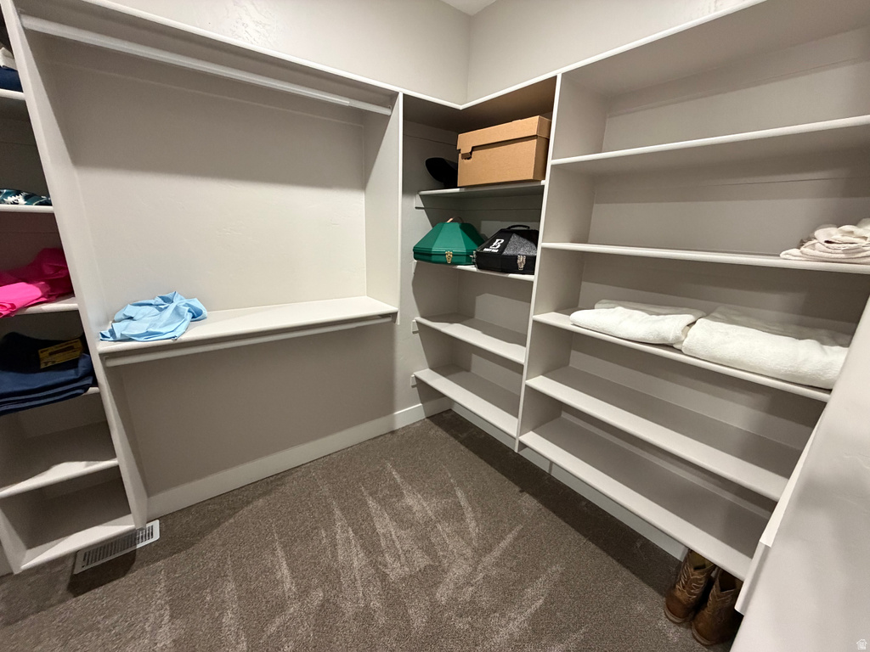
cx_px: 435
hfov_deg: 102.1
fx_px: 352
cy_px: 326
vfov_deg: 85.7
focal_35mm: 14
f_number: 2.2
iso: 500
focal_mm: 2.22
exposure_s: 1/60
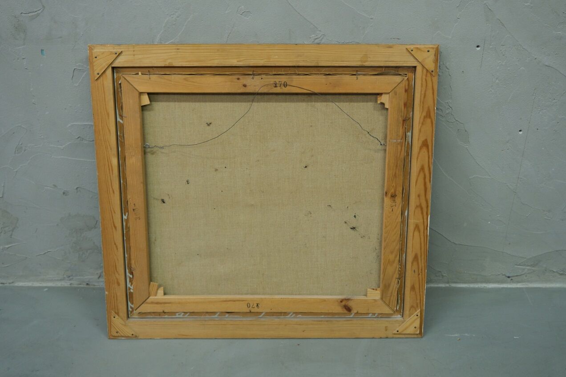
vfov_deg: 34.2
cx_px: 283
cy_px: 188
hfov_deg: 49.6
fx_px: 613
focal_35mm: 39
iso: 1250
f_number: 4
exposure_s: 1/40
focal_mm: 26
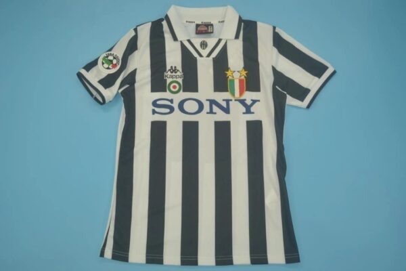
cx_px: 203
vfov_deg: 40.0
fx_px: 372
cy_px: 136
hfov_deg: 57.2
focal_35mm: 33
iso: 200
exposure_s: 1/160
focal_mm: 22
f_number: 4
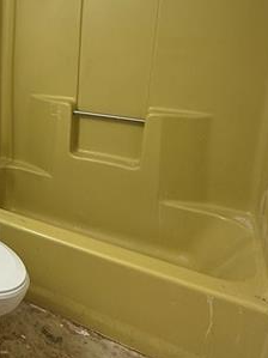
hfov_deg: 32.2
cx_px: -61
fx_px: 372
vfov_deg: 49.6
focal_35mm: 36
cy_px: 95
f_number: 2.2
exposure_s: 1/120
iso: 100
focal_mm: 2.22
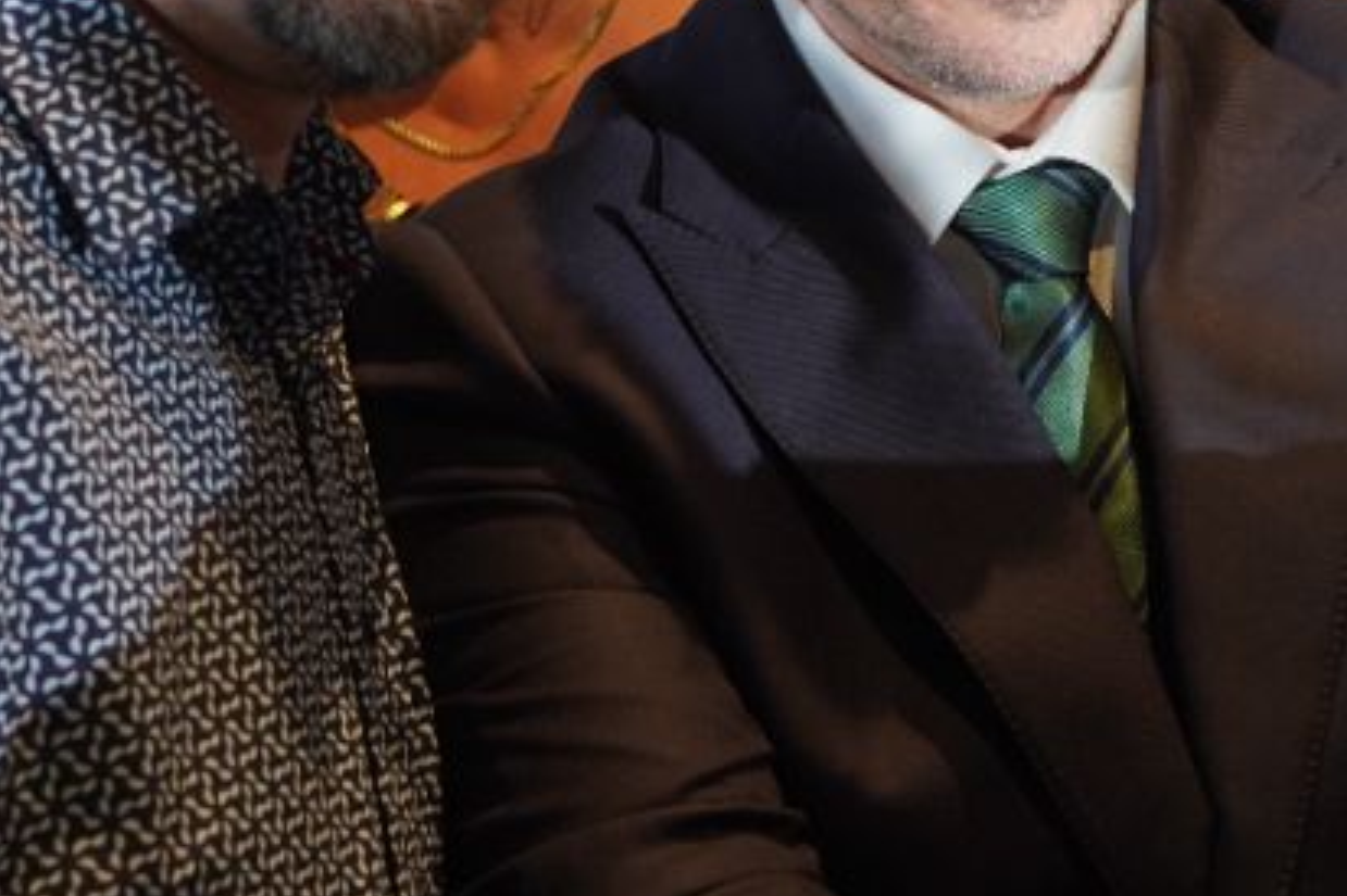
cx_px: 704
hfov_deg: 16.3
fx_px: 4712
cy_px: 327
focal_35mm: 126
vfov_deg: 10.9
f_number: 5.6
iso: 1250
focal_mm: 40
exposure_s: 1/100
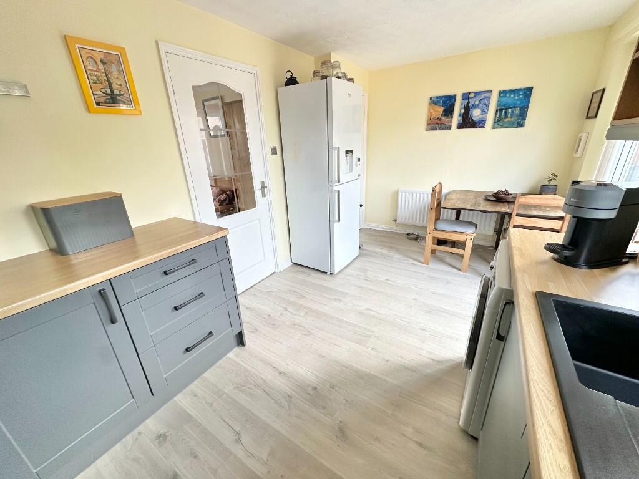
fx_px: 258
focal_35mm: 14
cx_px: 320
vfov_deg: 85.7
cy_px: 240
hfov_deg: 102.1
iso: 160
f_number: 2.2
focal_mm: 2.22
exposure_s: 1/99
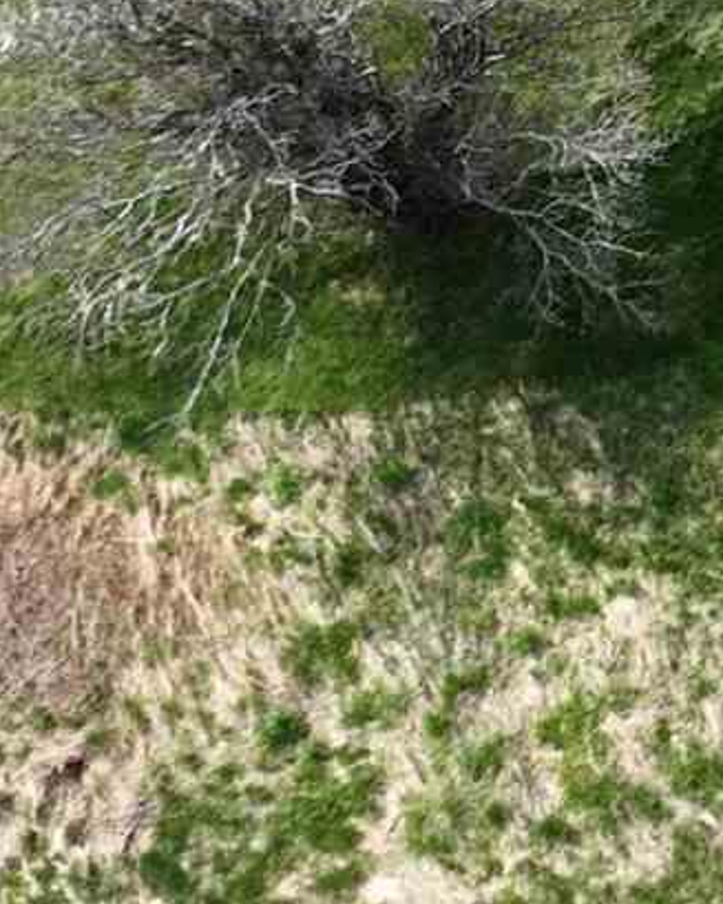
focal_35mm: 176
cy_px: -441
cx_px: 1731
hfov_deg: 8.1
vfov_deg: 10.6
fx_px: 4709
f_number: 2.8
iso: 100
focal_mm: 12.29
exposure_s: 1/1000
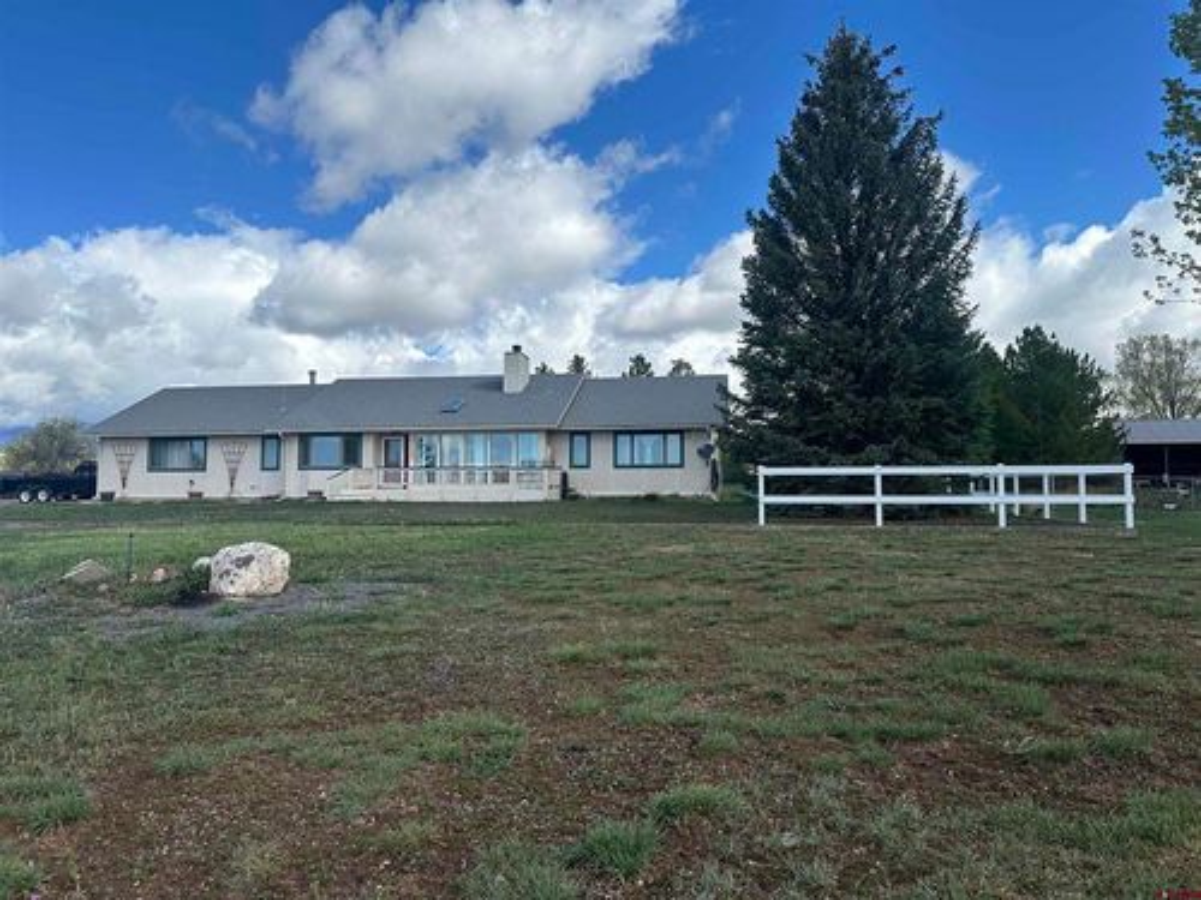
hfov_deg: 71.6
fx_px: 833
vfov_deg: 56.8
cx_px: 600
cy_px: 450
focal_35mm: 24
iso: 80
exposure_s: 1/4184
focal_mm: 6.86
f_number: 1.78
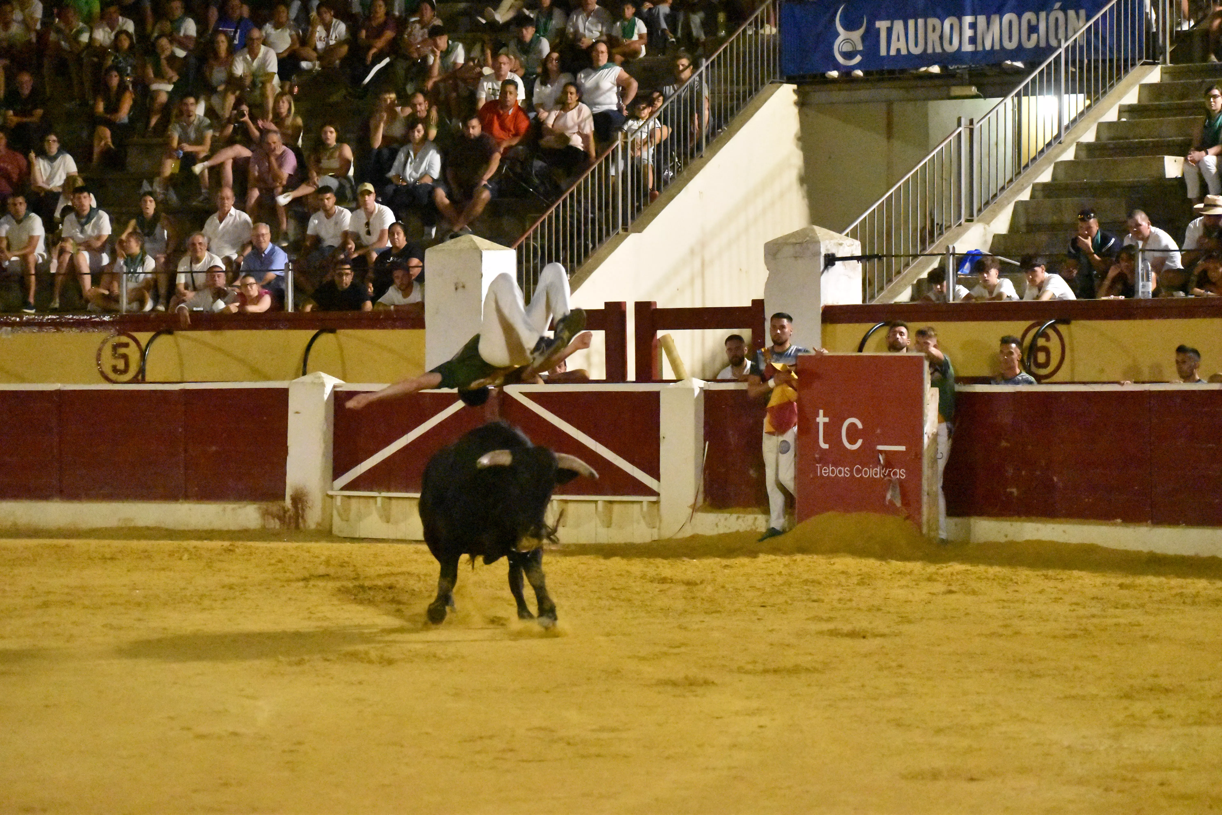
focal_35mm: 123
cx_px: 611
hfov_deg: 16.7
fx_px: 4175
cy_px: 408
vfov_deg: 11.1
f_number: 5.6
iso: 25600
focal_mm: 82
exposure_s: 1/500
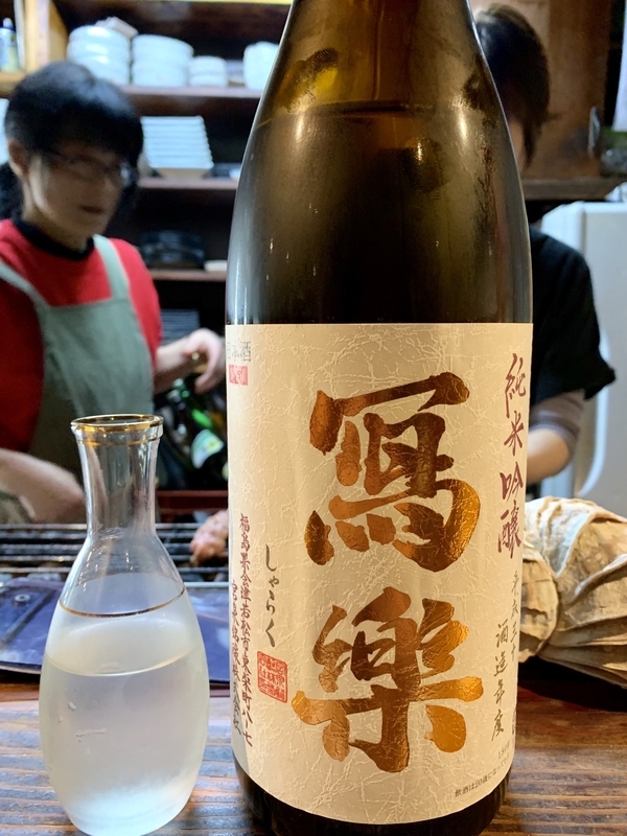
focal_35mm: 26
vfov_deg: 67.3
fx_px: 628
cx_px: 314
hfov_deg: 53.1
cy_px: 418
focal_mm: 4.25
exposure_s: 1/25
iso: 320
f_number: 1.8
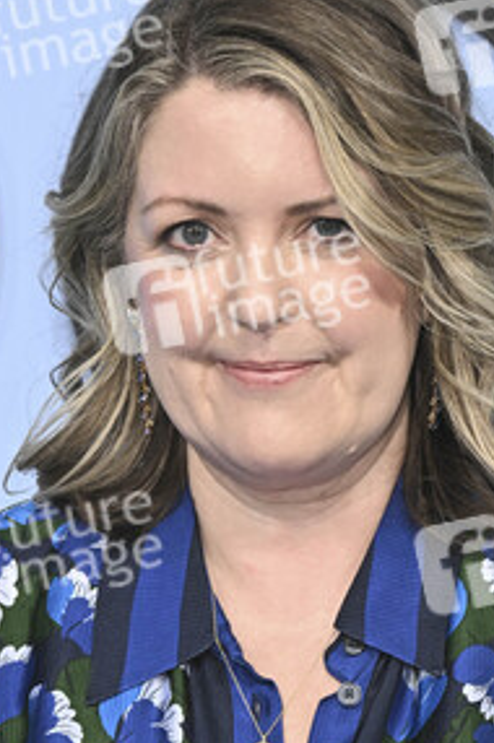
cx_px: 312
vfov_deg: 12.2
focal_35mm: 169
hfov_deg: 8.1
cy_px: 423
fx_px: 3487
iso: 1600
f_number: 6.3
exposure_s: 1/320
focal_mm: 81
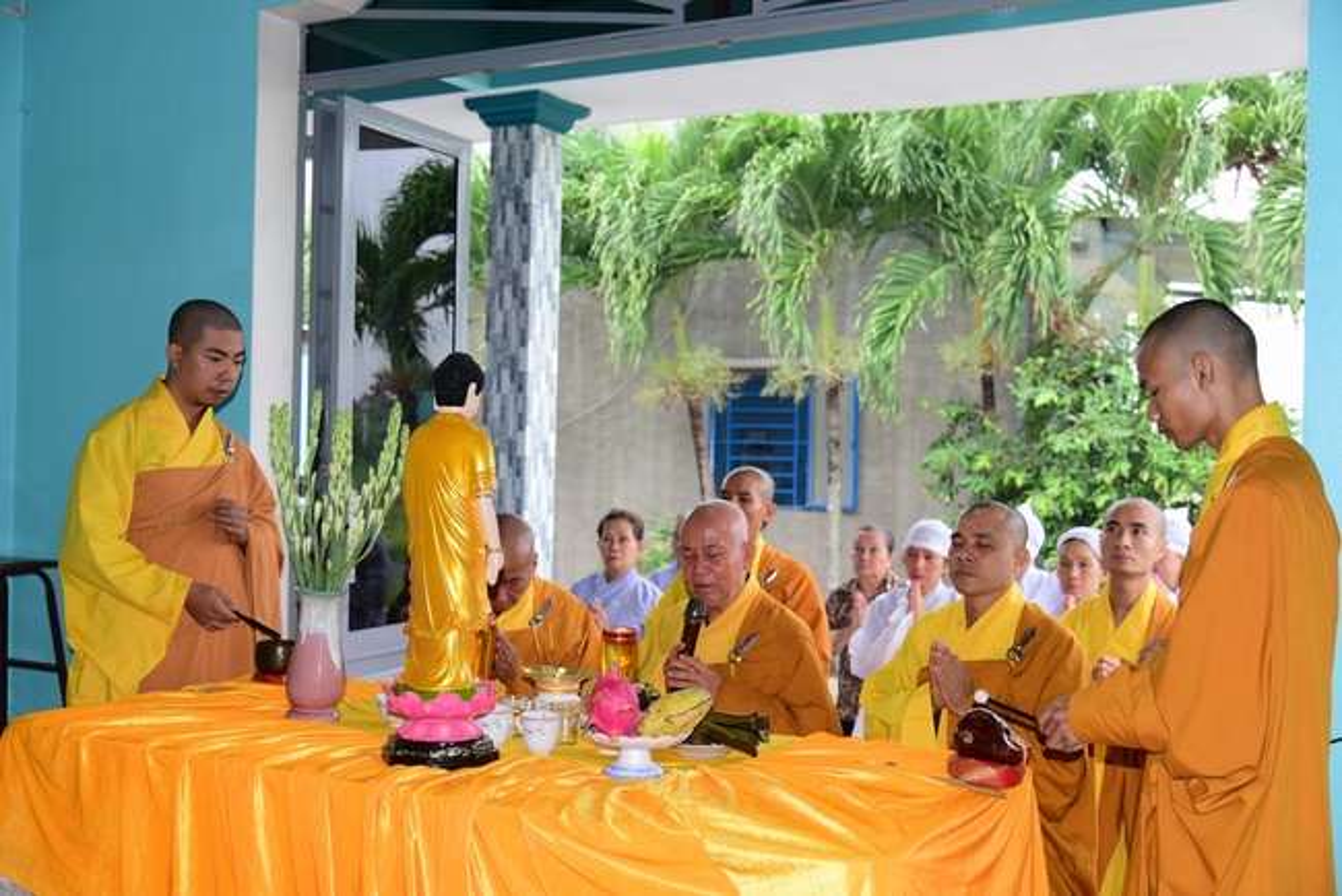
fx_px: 1417
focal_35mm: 38
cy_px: 448
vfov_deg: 35.1
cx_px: 671
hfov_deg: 50.7
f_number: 4
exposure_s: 1/80
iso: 320
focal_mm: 38
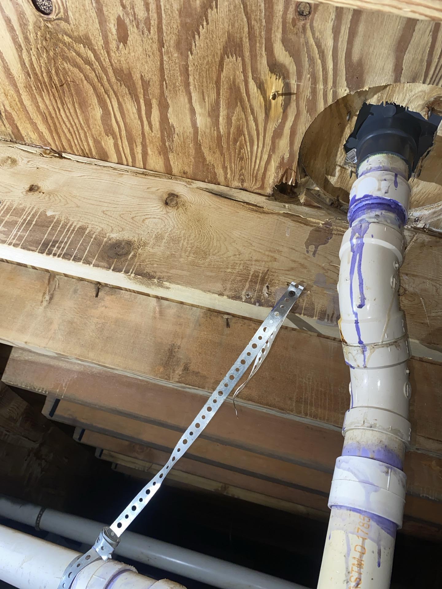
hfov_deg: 53.1
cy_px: 294
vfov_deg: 67.3
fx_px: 443
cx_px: 221
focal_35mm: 26
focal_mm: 4.25
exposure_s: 1/120
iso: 32
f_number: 1.8
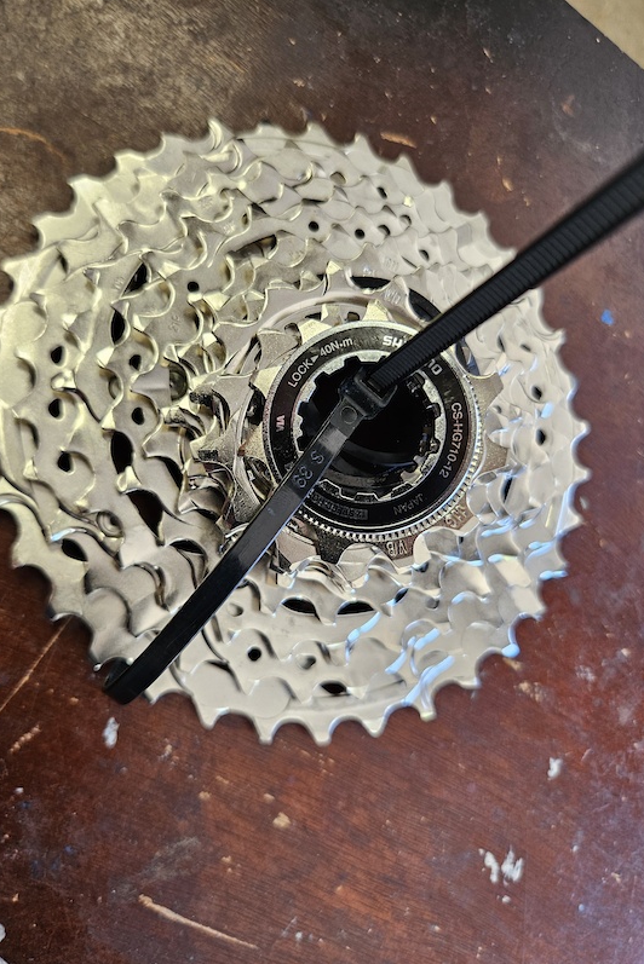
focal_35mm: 24
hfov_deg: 53.1
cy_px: 483
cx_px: 288
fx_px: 643
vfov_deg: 73.7
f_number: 1.8
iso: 125
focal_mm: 5.4
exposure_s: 1/120
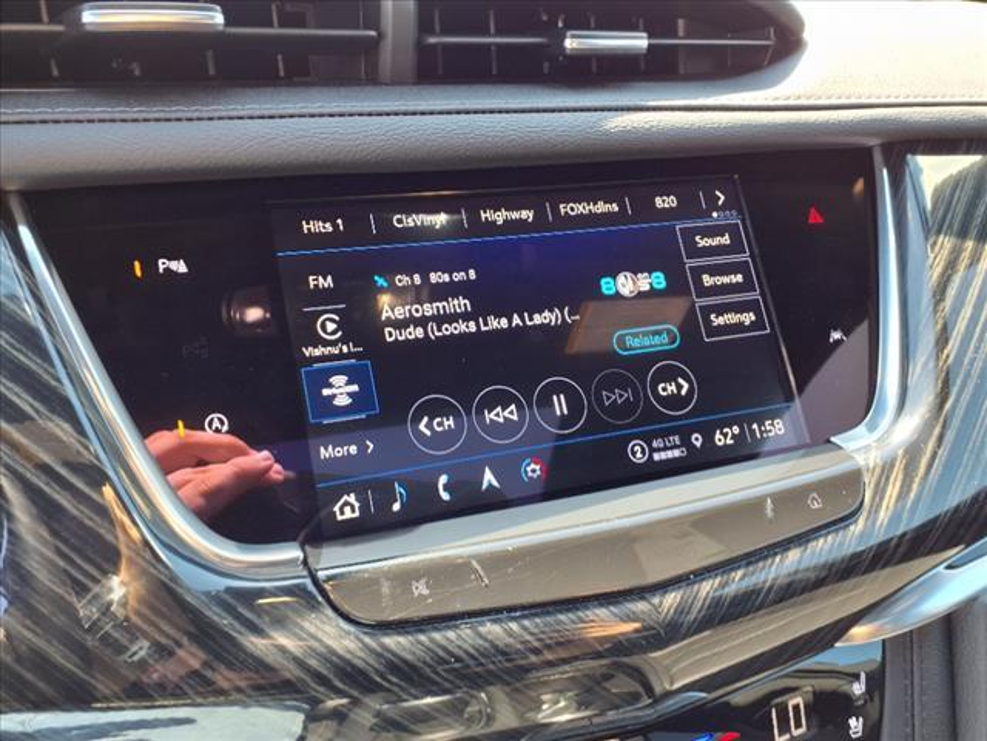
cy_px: 370
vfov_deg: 51.4
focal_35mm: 27
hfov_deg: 65.3
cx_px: 494
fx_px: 770
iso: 40
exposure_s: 1/60.2
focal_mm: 3.58
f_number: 1.9
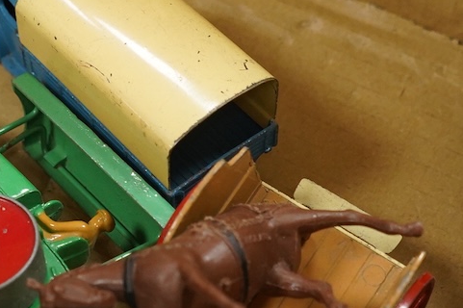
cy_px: 94
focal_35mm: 100
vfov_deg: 13.6
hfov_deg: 20.1
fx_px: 1285
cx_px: 60
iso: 2500
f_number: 5
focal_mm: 28
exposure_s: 1/125
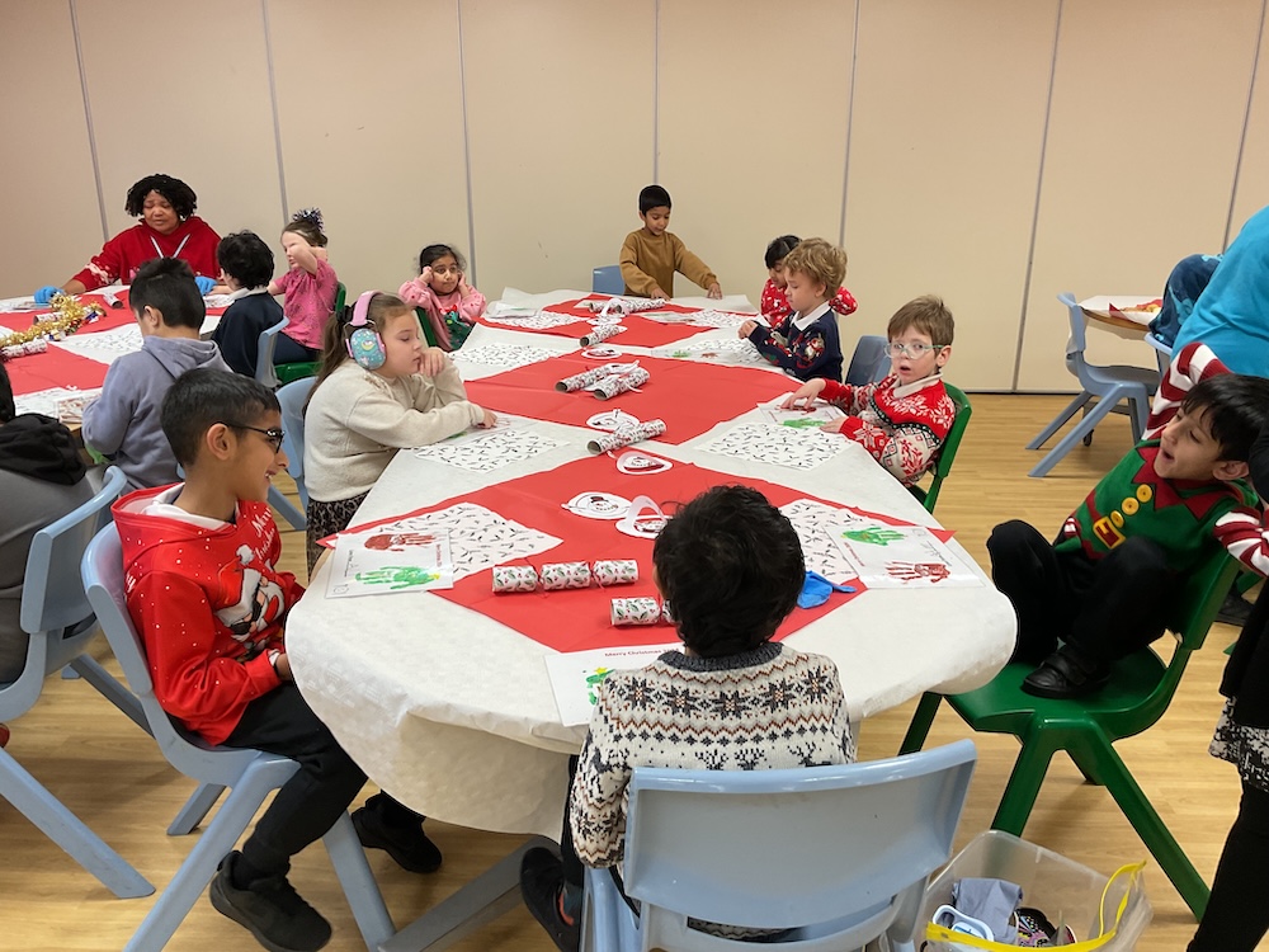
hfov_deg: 61.7
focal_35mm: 29
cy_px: 476
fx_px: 1063
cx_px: 634
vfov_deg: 48.2
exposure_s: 1/50
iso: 50
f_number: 1.8
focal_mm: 3
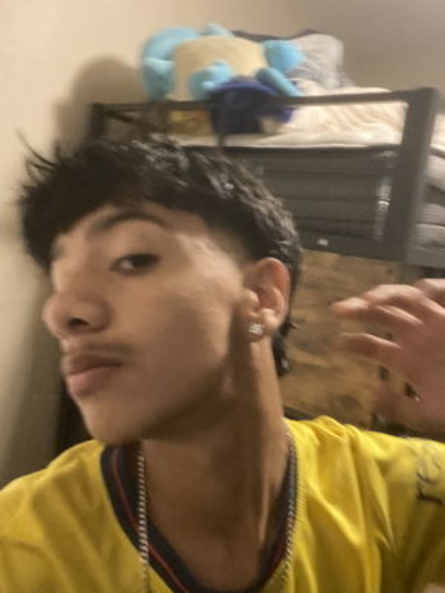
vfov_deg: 60.0
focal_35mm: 30
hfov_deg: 46.8
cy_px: 296
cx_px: 222
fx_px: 514
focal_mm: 2.71
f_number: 2.2
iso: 1600
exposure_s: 1/15
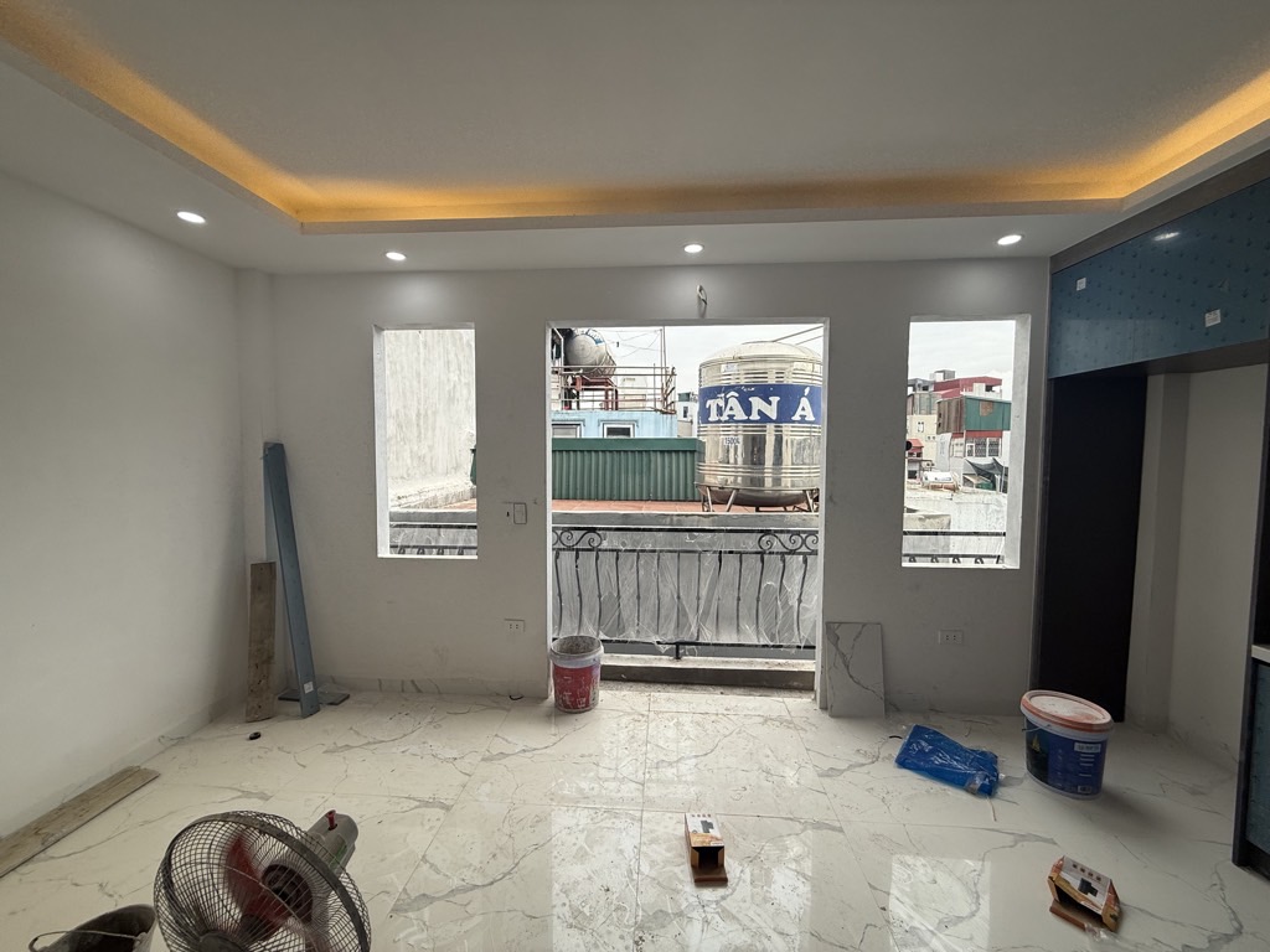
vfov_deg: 85.7
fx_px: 514
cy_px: 476
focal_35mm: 14
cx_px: 635
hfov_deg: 102.1
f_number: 2.2
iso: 50
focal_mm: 2.22
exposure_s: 1/388
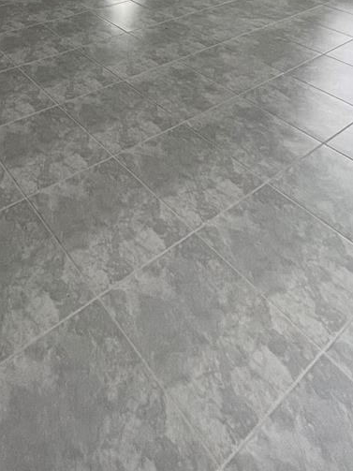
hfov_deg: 42.3
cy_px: -76
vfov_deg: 42.2
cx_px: 46
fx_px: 422
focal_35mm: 31
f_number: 1.8
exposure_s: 1/84
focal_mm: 1.57
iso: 250
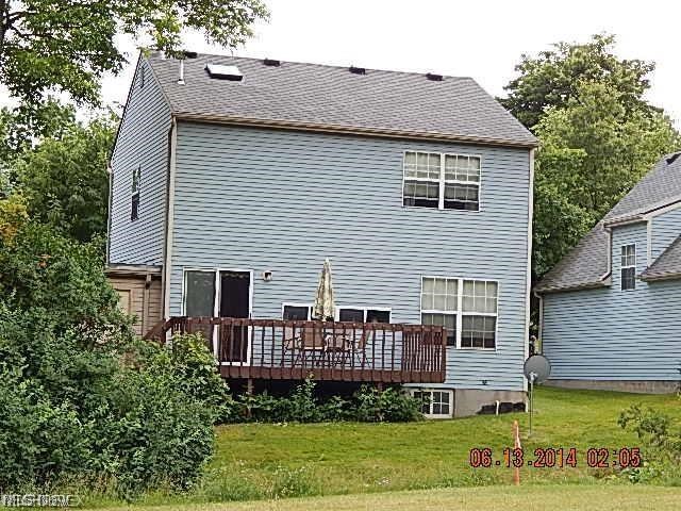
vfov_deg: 17.2
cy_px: 256
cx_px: 340
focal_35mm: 86
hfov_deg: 22.8
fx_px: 1692
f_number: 4.3
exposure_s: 1/320
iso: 125
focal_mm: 15.3
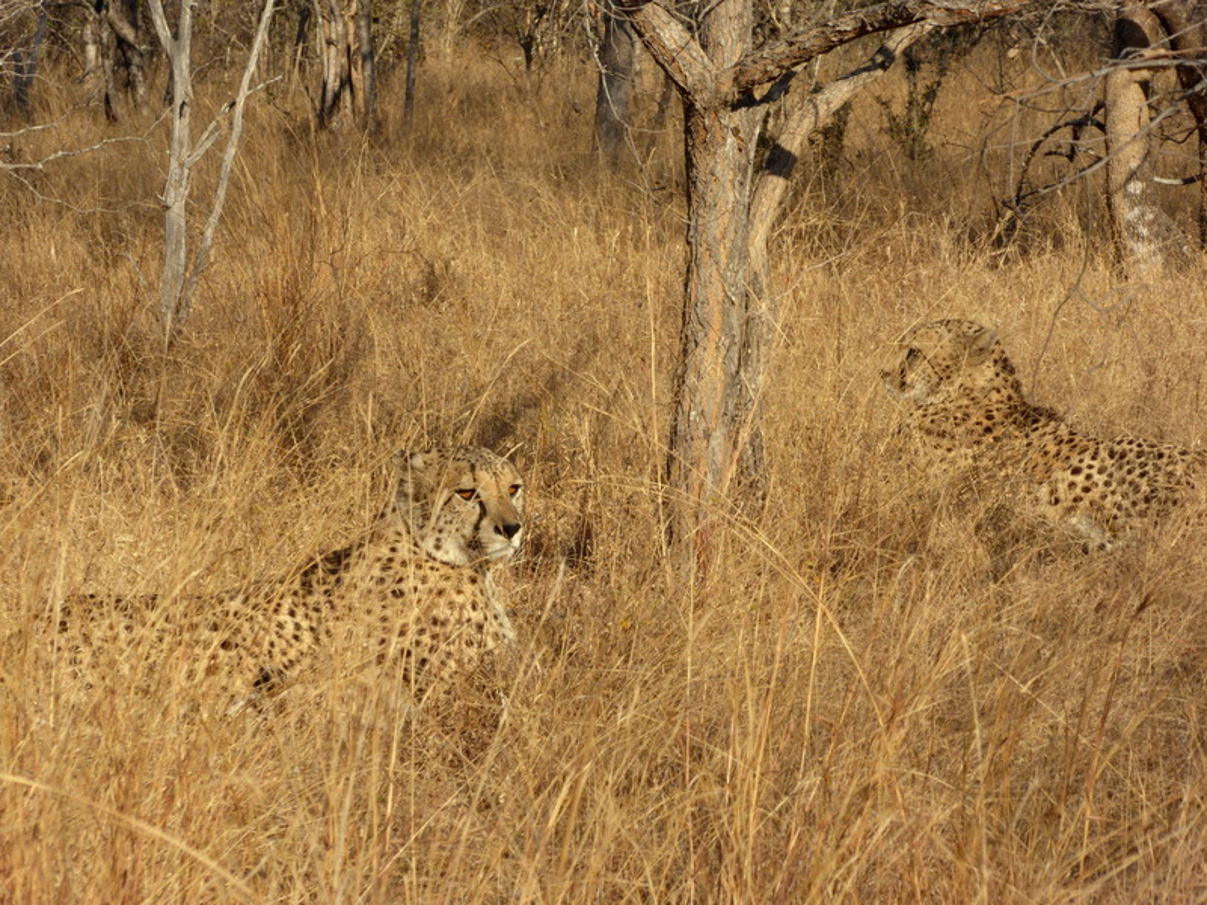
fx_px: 6451
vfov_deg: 8.0
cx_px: 604
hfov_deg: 10.7
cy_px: 452
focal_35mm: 185
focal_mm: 33.2
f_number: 7.1
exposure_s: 1/200
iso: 100
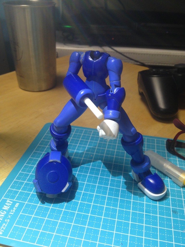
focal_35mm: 35
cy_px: 124
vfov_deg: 52.6
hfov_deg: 40.7
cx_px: 92
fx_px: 249
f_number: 2.4
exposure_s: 1/20
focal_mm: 4.28
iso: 80
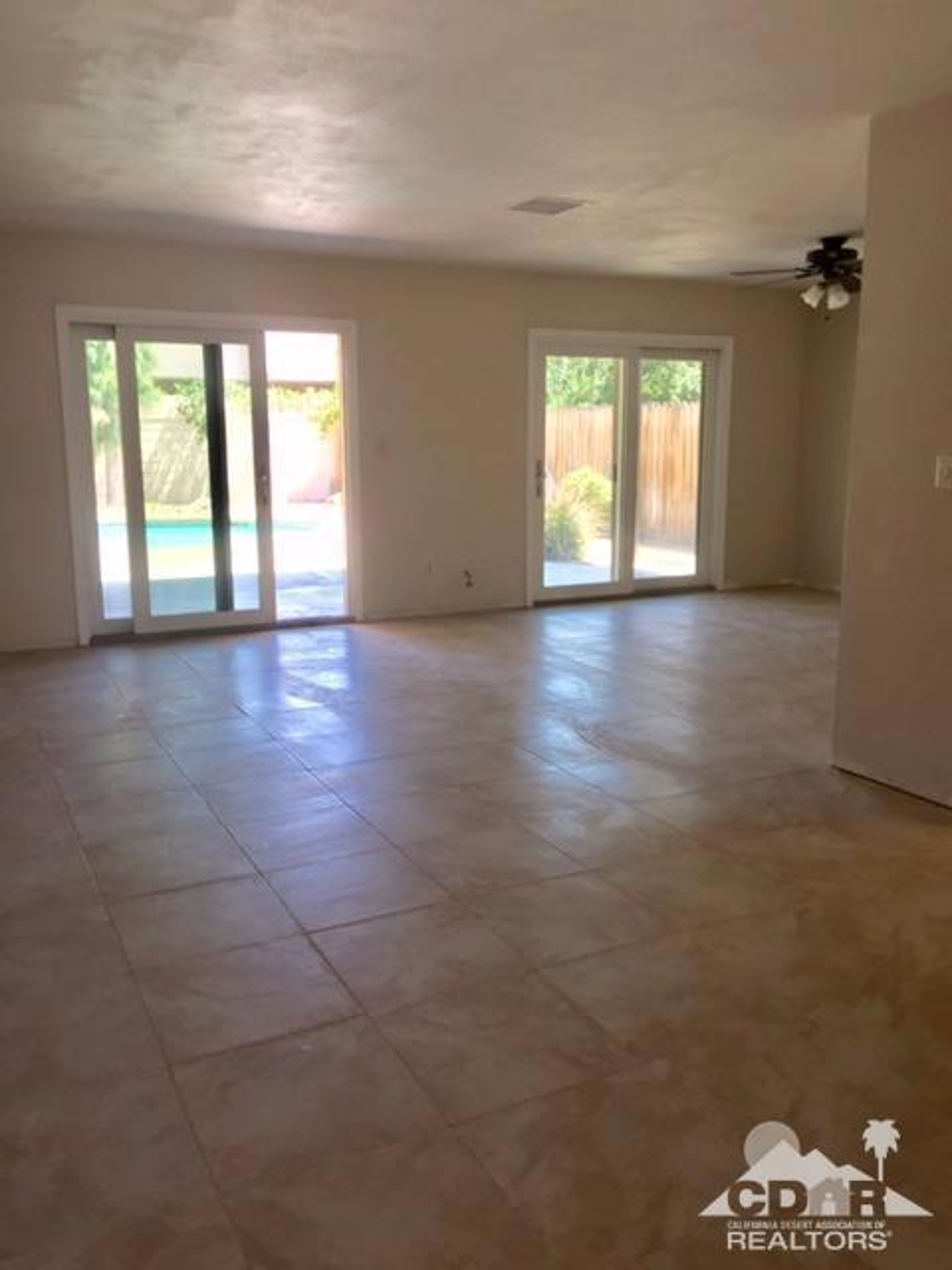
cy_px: 635
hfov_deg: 48.2
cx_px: 476
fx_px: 1063
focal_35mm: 29
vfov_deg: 61.7
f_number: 2.2
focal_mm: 4.15
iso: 40
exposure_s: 1/60
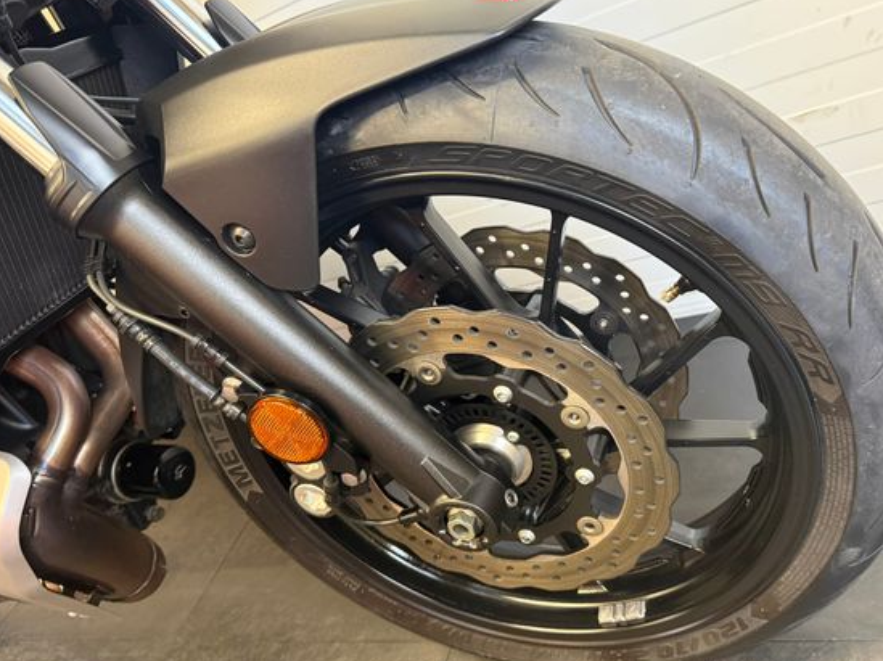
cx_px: 499
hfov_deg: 63.2
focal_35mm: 28
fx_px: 714
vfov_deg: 49.7
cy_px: 323
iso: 400
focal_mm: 6.76
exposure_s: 1/50
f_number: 1.78
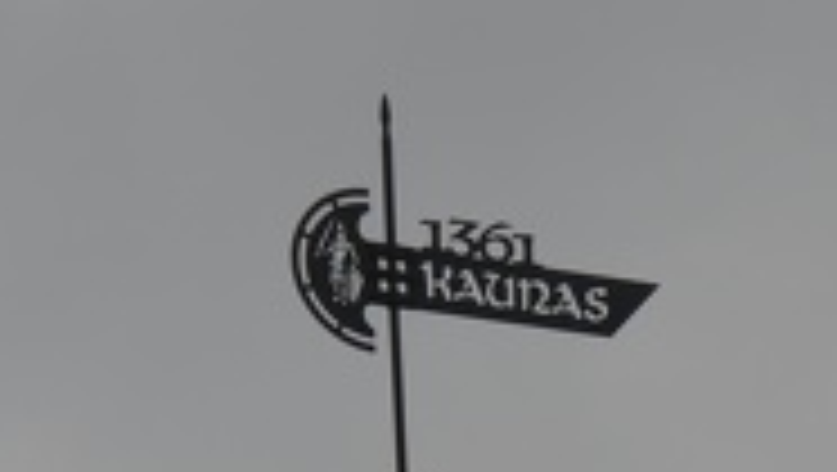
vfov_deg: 1.8
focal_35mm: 668
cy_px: 755
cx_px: 135
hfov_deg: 3.2
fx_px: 14841
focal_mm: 105
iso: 100
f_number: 11
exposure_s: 1/500
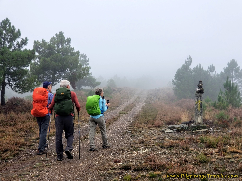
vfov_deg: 28.0
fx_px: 364
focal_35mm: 52
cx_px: 121
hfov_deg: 36.8
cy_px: 90
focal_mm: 6
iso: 25
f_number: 2.4
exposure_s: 1/170
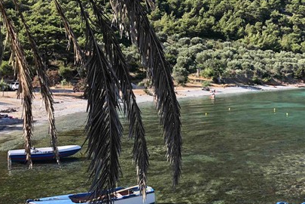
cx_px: 253
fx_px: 457
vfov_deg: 25.1
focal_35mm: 54
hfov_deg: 35.4
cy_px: 96
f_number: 1.8
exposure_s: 1/695
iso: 20
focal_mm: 4
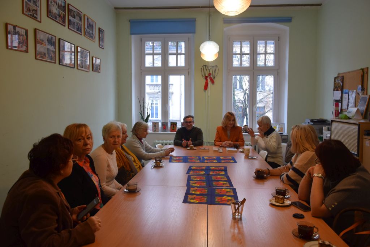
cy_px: 124
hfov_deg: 67.4
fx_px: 278
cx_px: 185
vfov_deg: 47.9
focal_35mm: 27
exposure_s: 1/60
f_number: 4
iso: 640
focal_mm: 18
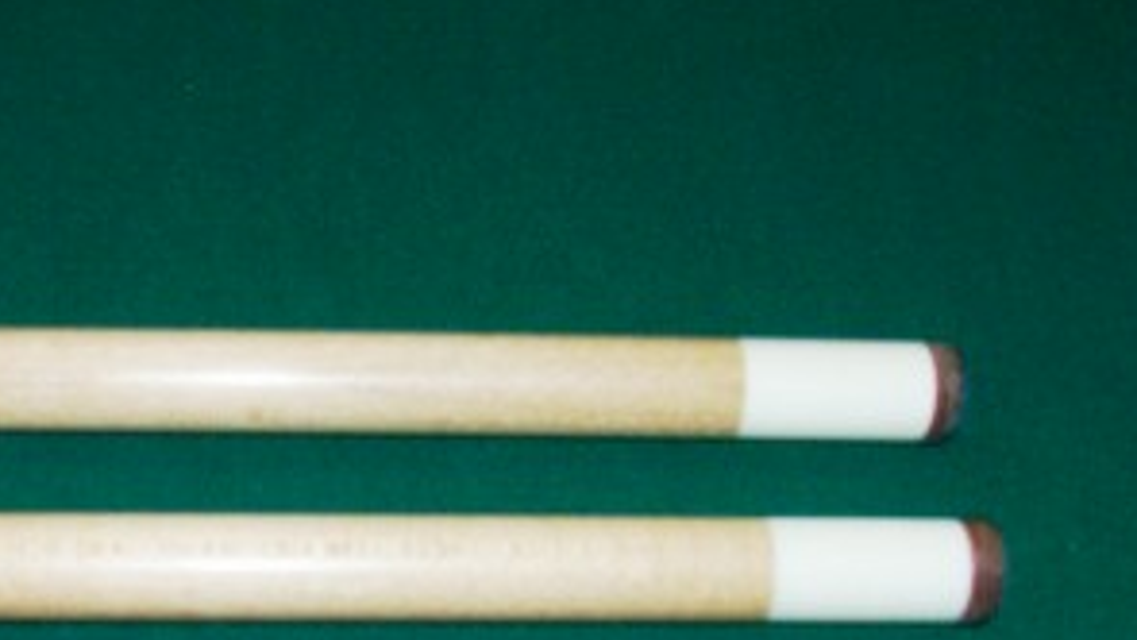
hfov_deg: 27.0
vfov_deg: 15.6
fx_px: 2292
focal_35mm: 76
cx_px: 146
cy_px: 640
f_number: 2.8
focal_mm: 7.5
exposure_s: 1/30
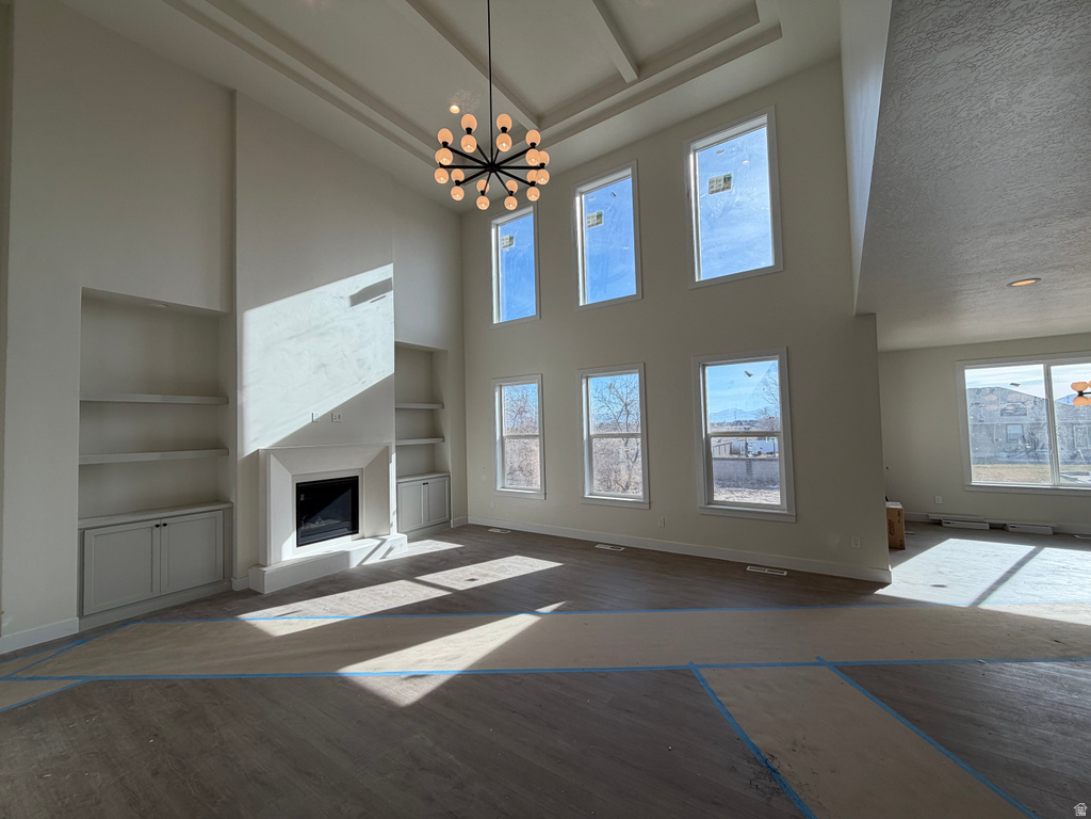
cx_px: 546
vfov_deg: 85.7
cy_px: 410
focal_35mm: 14
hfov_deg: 102.1
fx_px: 441
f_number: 2.2
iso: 40
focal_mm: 2.22
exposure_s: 1/585
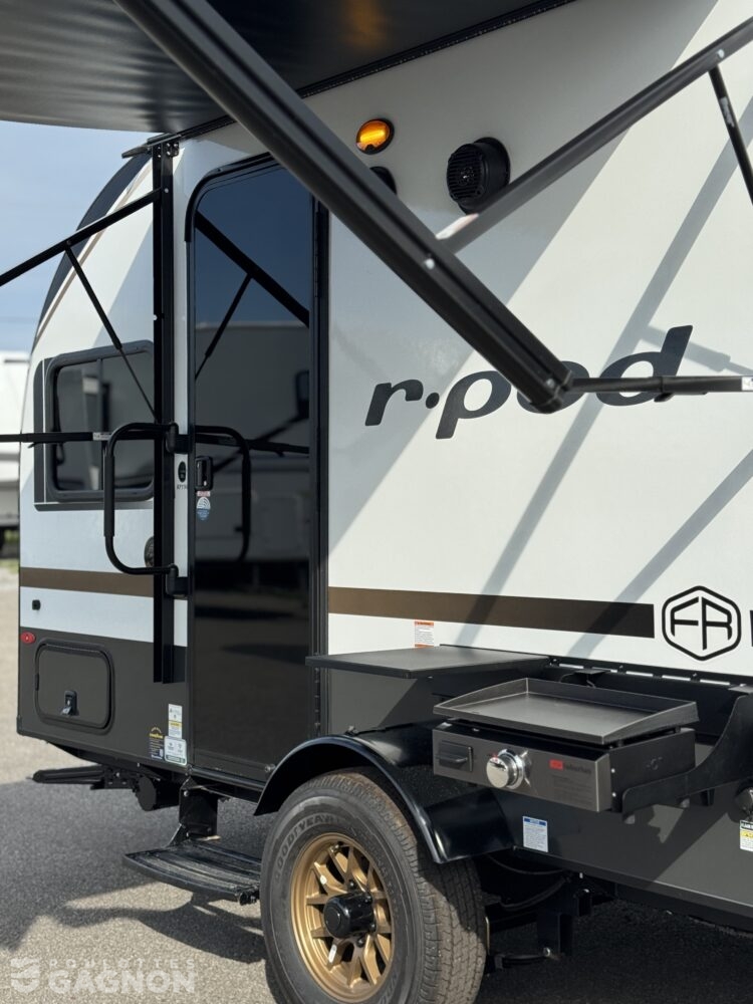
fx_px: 1392
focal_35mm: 48
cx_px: 376
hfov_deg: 30.3
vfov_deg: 39.7
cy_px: 502
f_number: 1.78
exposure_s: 1/4975
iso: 64
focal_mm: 6.76
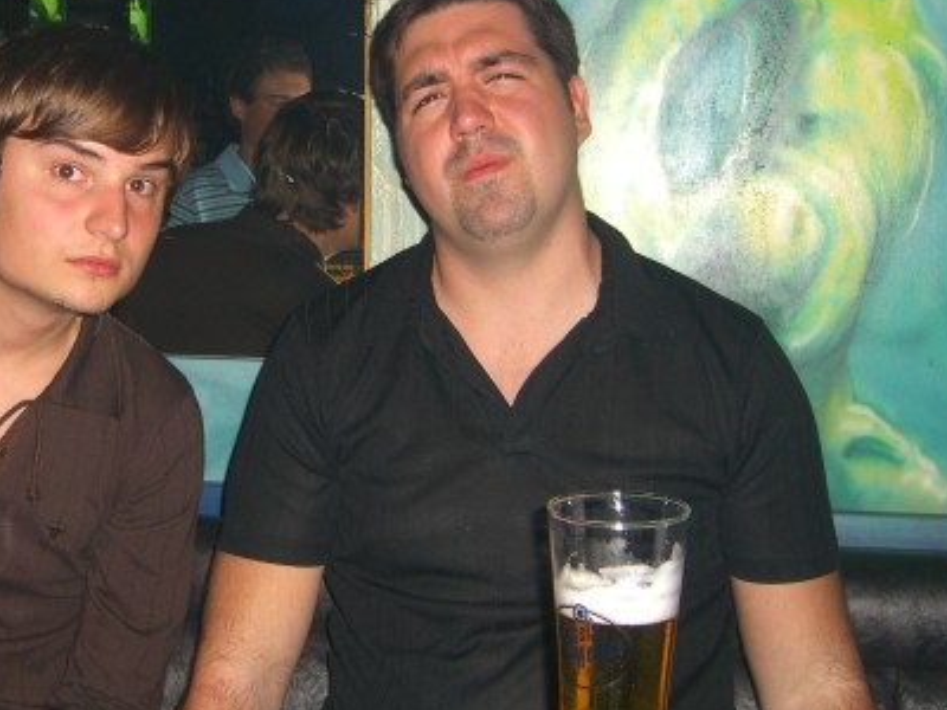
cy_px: 270
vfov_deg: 25.6
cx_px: 289
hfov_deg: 33.4
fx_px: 1559
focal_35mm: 57
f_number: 2.8
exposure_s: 1/60
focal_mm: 7.9
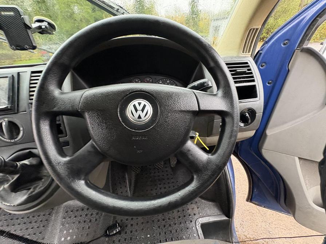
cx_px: 163
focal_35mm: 14
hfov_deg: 102.1
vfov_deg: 85.7
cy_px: 122
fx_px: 132
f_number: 2.2
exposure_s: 1/60
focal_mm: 2.22
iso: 400
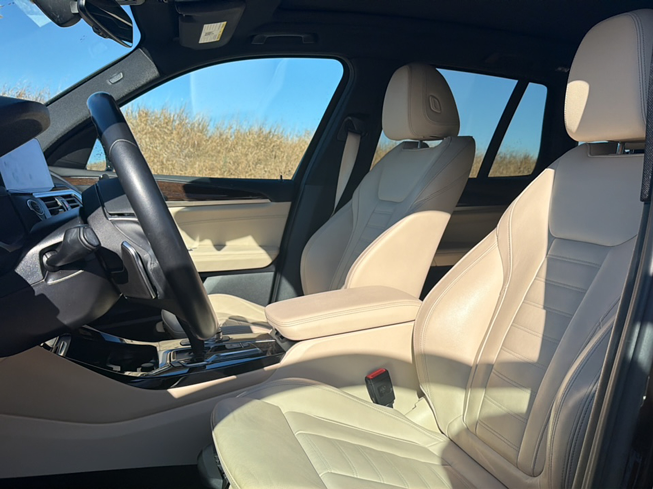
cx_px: 326
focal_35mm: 25
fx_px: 472
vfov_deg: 54.9
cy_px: 244
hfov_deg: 69.4
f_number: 1.78
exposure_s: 1/3759
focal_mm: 6.76
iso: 80
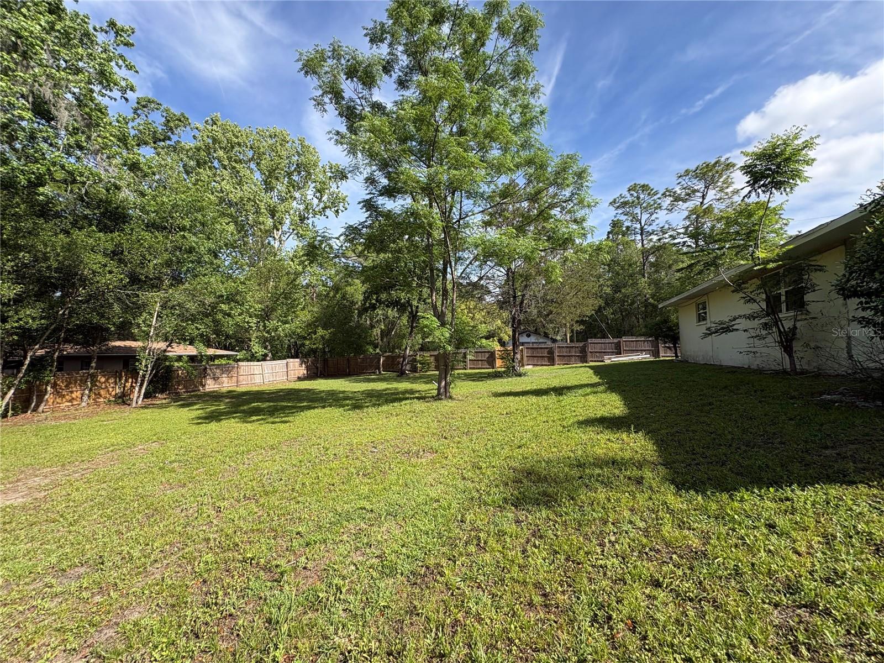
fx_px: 358
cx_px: 442
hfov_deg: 102.1
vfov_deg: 85.7
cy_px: 332
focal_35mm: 14
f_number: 2.2
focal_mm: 2.22
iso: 40
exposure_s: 1/868
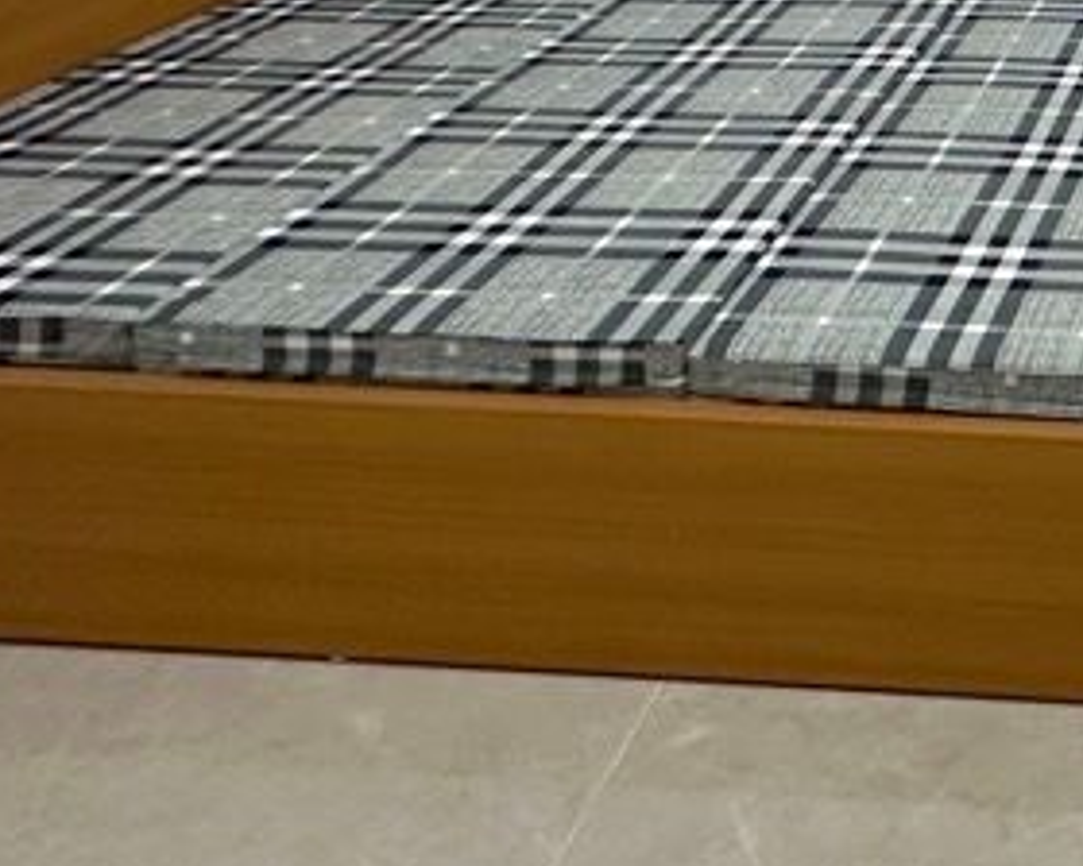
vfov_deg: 23.5
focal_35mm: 50
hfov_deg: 31.1
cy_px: -472
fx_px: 1603
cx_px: 1315
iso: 160
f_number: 2.2
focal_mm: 2.22
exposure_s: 1/50
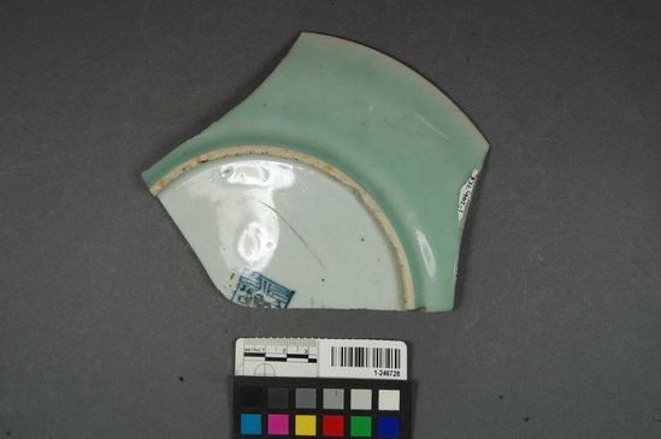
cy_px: 220
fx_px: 715
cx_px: 330
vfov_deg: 34.1
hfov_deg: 49.6
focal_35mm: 39
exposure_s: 1/50
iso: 800
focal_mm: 26
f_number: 16
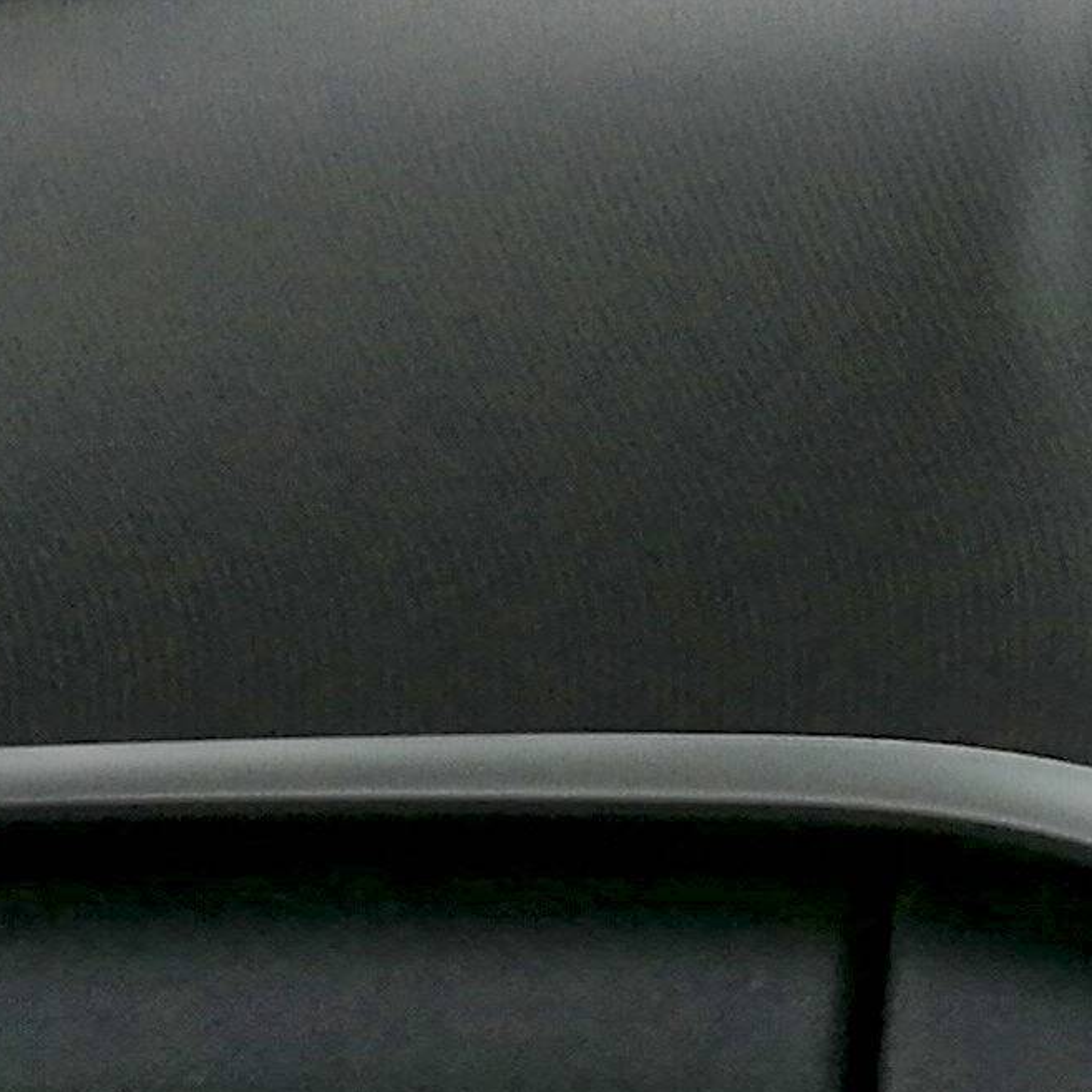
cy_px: -1197
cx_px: 2317
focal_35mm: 144
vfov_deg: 10.9
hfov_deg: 10.9
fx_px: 5139
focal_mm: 4.5
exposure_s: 1/380
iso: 50
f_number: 2.2
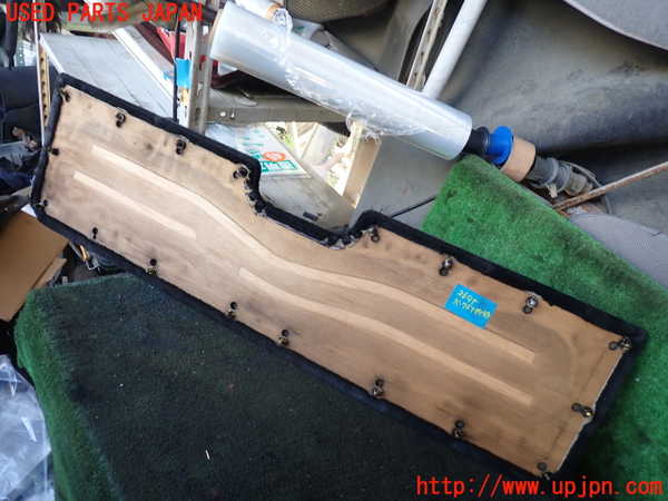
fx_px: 482
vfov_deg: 54.9
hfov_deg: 69.4
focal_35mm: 25
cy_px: 250
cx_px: 334
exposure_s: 1/60
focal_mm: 4.5
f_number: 2
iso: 125
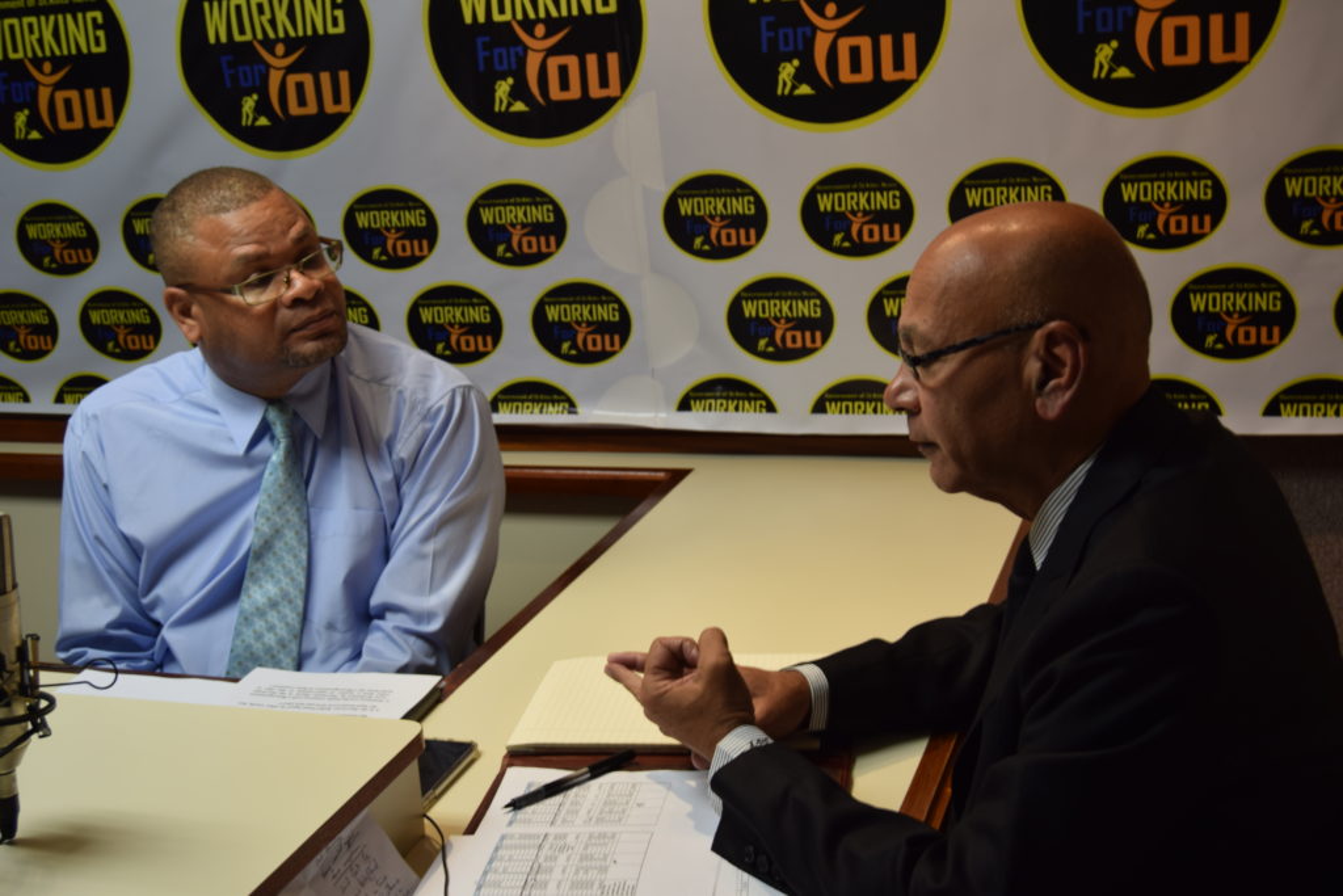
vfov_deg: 29.0
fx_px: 1735
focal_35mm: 46
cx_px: 672
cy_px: 448
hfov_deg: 42.3
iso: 100
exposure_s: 1/8
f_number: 5.6
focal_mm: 31
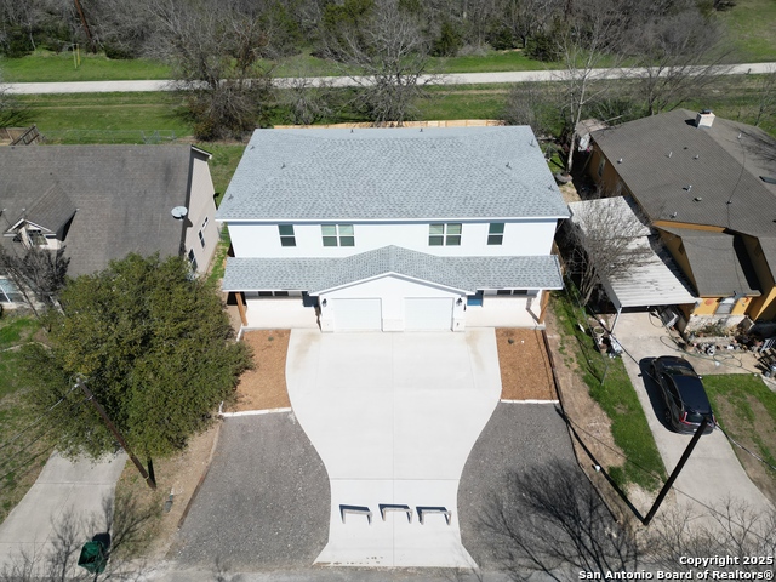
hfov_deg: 71.6
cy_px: 291
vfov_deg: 56.8
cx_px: 388
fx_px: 538
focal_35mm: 24
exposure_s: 1/6000
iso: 200
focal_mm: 6.72
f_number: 1.7
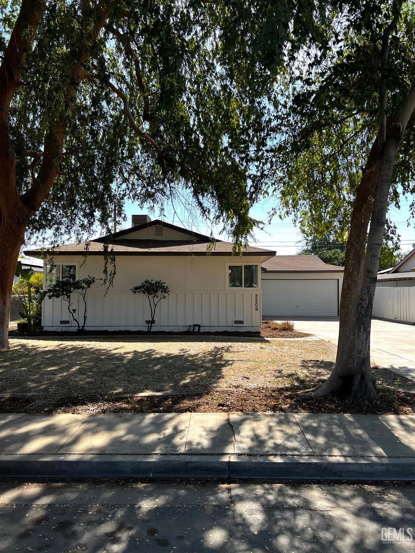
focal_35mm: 26
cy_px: 276
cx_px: 208
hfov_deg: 53.1
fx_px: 416
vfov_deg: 67.3
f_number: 1.5
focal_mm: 5.7
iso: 50
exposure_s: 1/1972
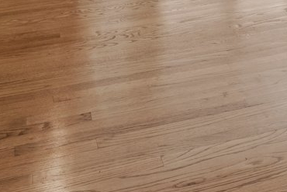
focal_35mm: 83
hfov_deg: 22.3
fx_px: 662
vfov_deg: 13.3
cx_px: 357
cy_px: -231
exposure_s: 1/2
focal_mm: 15
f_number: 7.1
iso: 400
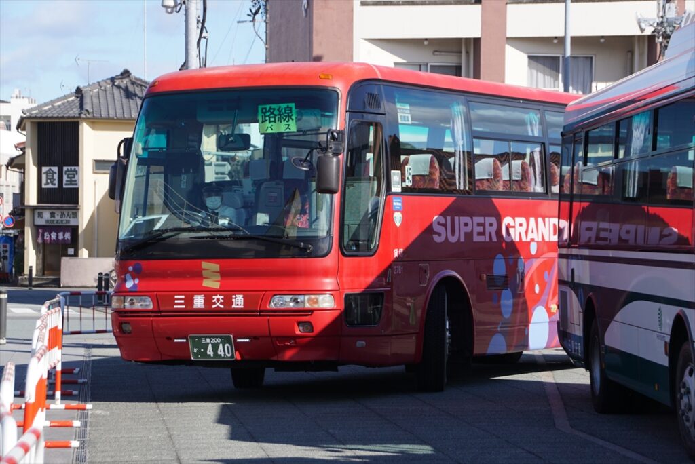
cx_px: 348
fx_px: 2318
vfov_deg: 11.4
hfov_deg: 17.1
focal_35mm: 120
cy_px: 232
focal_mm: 80
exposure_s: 1/250
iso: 100
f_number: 7.1
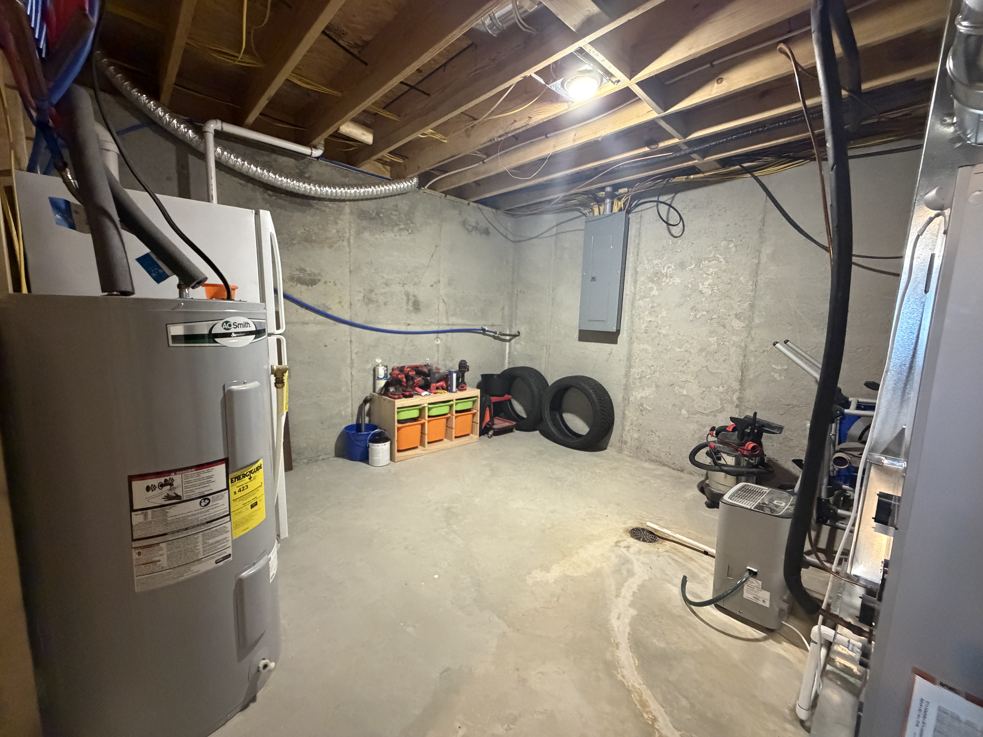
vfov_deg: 85.7
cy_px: 368
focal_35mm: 14
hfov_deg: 102.1
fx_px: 398
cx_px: 492
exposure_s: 1/60
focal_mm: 2.22
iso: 1000
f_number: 2.2
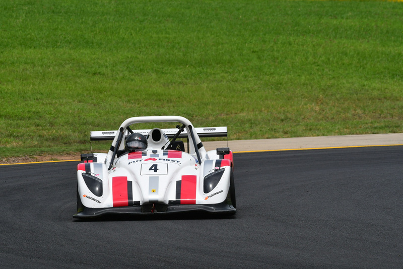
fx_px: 4871
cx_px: 202
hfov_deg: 4.7
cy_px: 134
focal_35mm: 435
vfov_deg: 3.2
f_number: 11
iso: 320
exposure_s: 1/640
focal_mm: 290
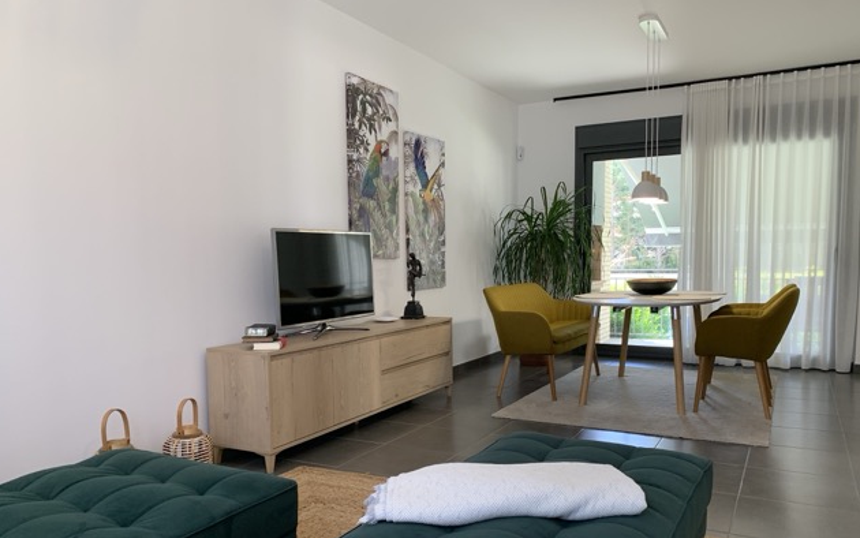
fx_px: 656
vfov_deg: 44.4
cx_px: 435
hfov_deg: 66.5
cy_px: 320
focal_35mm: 28
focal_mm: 4.25
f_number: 1.8
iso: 100
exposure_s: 1/121
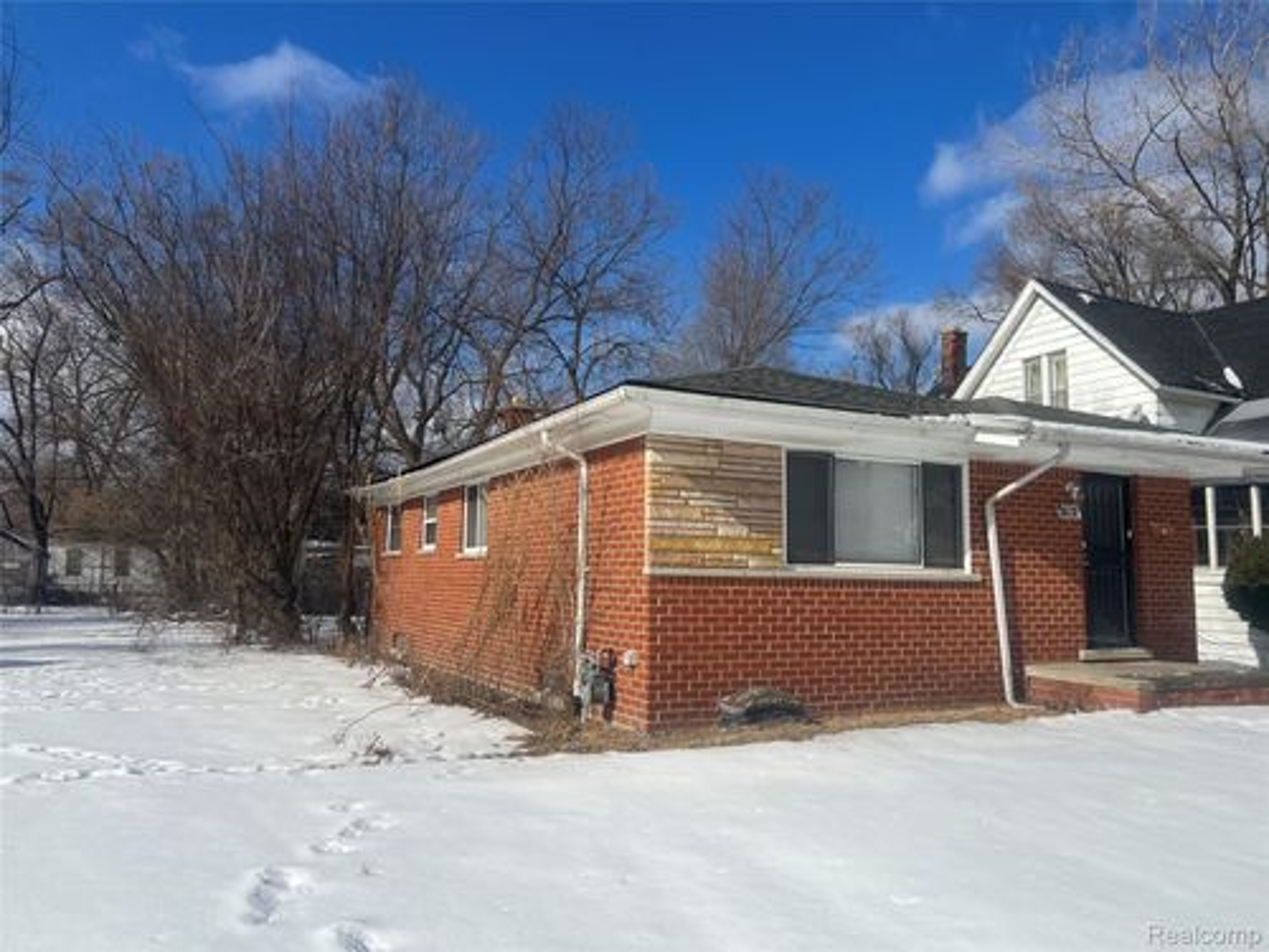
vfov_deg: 53.1
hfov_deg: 67.3
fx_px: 953
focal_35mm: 26
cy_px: 476
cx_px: 634
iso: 50
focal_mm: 5.7
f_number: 1.5
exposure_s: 1/8696
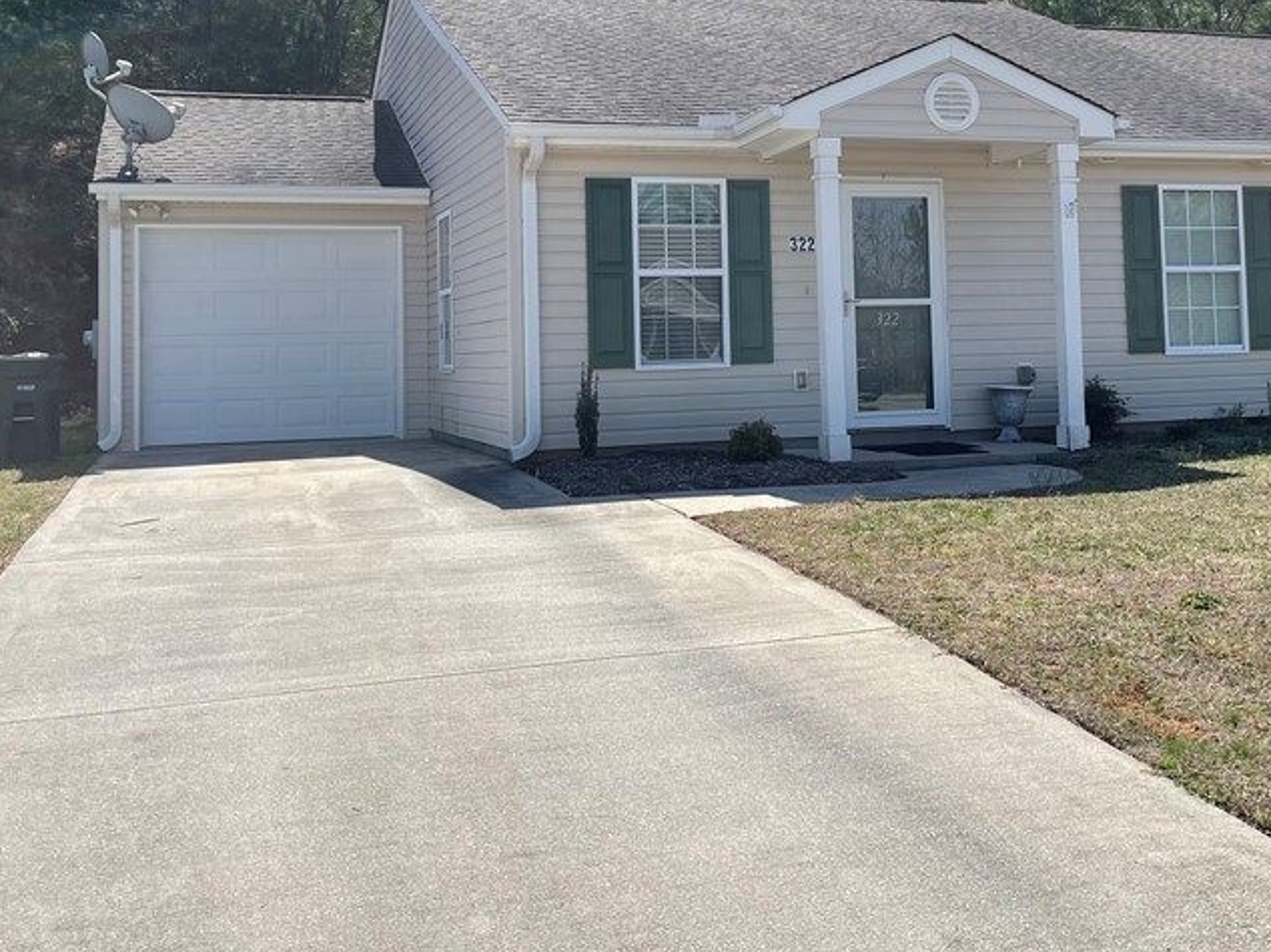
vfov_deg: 33.7
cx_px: 768
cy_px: 247
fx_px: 1542
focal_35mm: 42
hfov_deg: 44.6
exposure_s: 1/3788
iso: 32
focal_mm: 5.1
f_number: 1.6
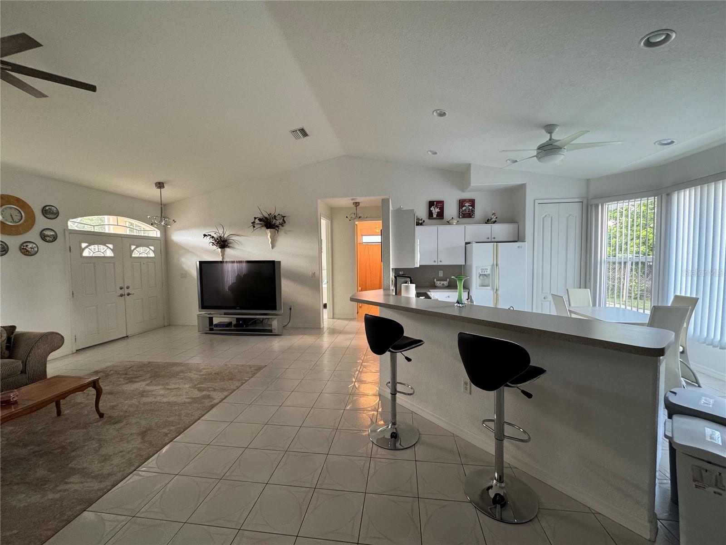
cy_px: 272
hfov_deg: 102.1
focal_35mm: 14
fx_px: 294
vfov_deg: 85.7
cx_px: 363
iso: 200
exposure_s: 1/60
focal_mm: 2.22
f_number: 2.2
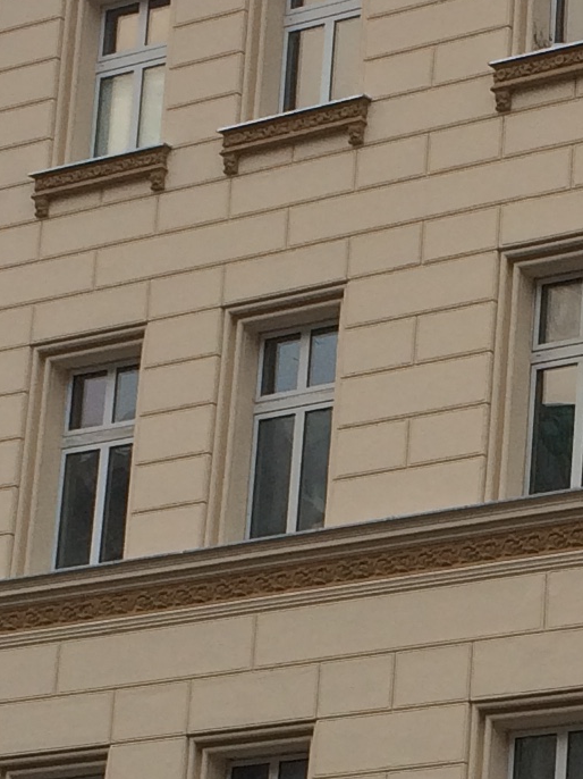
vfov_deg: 14.1
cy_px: 802
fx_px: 3101
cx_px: 676
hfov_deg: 10.6
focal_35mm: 138
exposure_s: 1/121
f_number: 2.2
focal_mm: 4.15
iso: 32
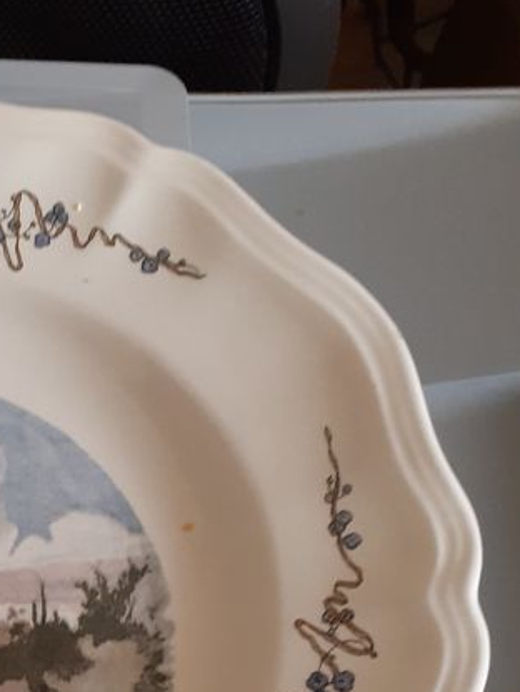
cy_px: 770
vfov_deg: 27.2
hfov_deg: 21.2
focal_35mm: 65
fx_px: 1300
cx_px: -87
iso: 200
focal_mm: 3.6
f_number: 1.9
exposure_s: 1/50
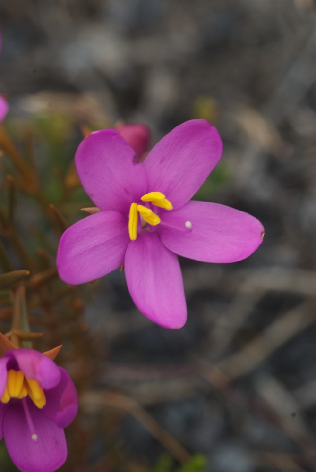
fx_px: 1773
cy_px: 236
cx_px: 158
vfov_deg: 15.2
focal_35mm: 135
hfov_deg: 10.2
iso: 200
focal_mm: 90
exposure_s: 1/125
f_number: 14
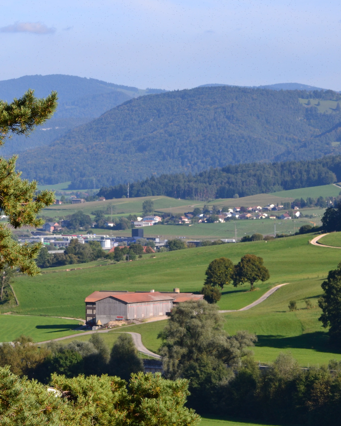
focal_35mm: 208
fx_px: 2624
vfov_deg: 9.3
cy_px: 213
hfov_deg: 7.4
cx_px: 127
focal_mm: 98
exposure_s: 1/320
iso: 400
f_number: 10
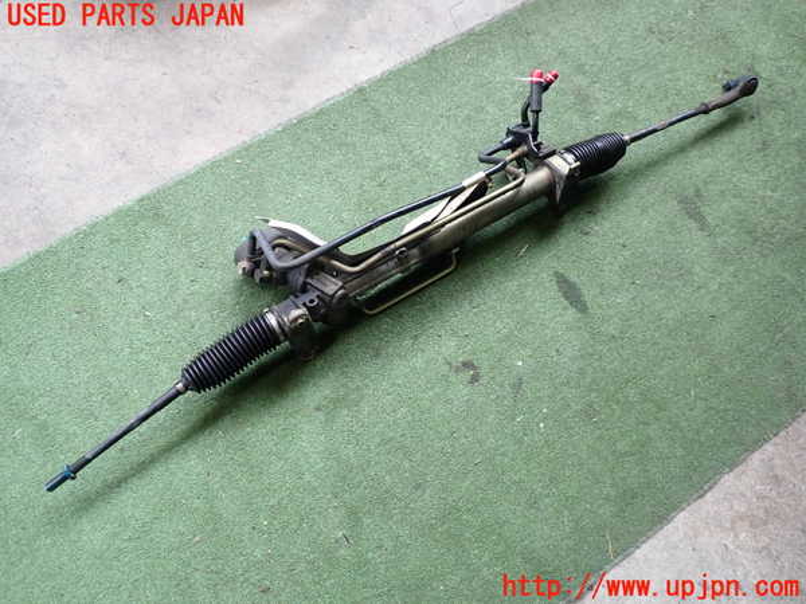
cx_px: 403
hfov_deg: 60.0
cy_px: 302
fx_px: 699
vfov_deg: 46.8
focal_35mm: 30
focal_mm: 5.4
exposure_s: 1/100
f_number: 2.3
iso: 200
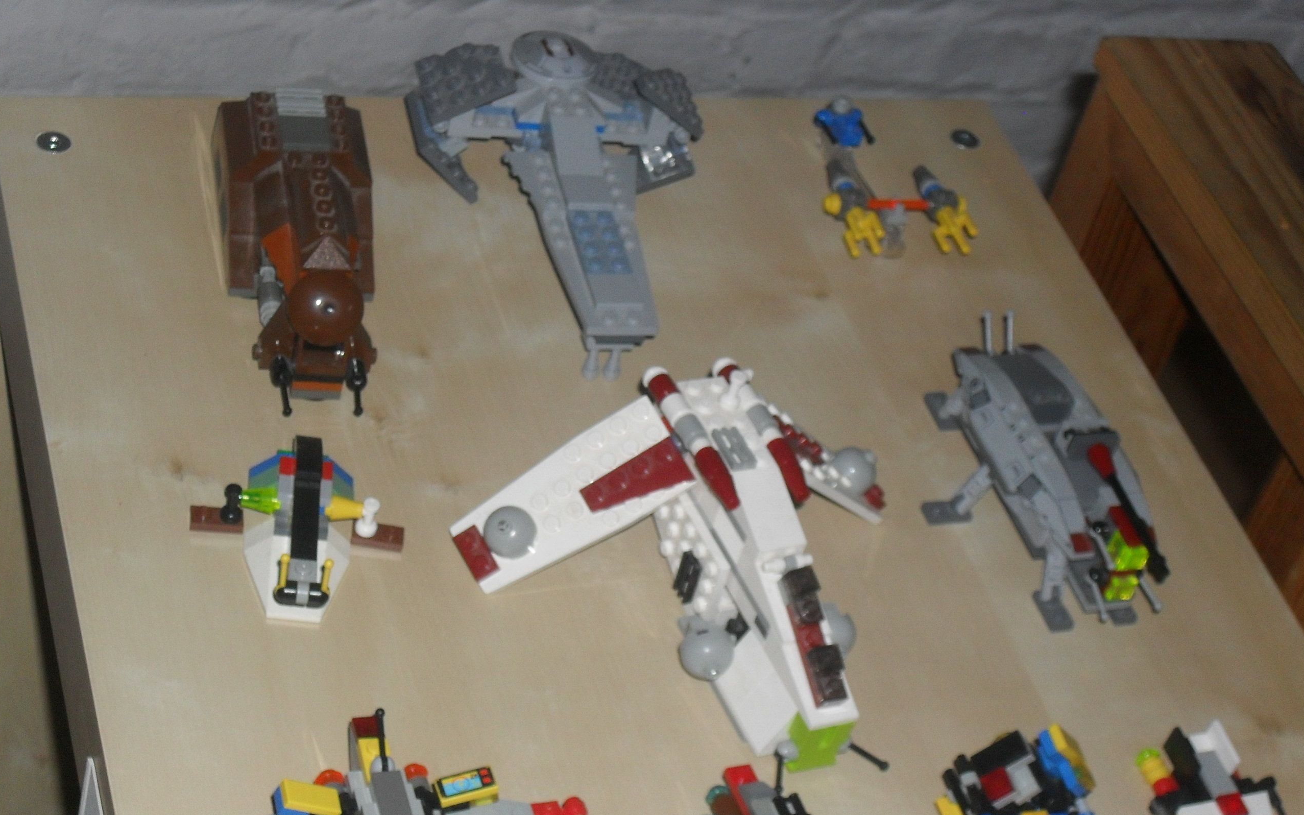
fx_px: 2523
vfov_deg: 18.3
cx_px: 655
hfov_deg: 29.0
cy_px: 464
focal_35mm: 71
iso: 200
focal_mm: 11.7
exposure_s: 1/60
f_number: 4.6
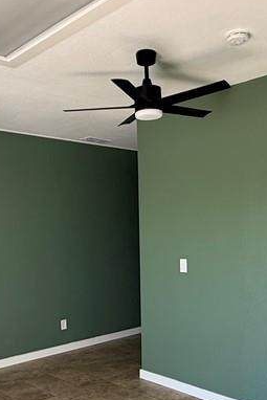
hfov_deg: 34.2
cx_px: 138
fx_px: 433
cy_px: 271
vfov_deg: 48.6
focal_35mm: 39
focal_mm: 2.22
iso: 80
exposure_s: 1/99
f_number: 2.2
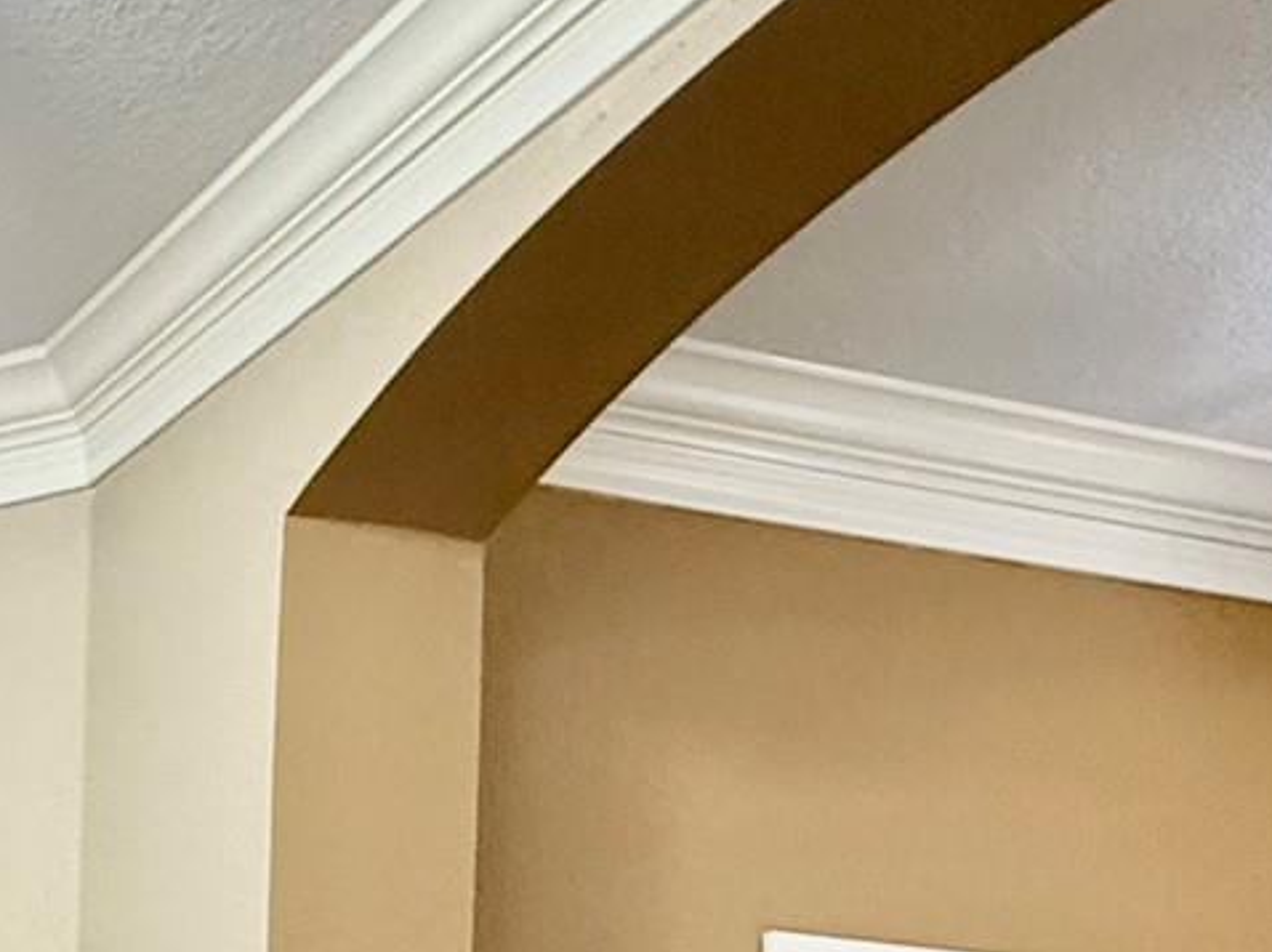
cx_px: -522
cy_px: 1423
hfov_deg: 25.8
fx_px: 2204
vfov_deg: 20.8
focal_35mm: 60
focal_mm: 2.22
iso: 400
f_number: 2.2
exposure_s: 1/60
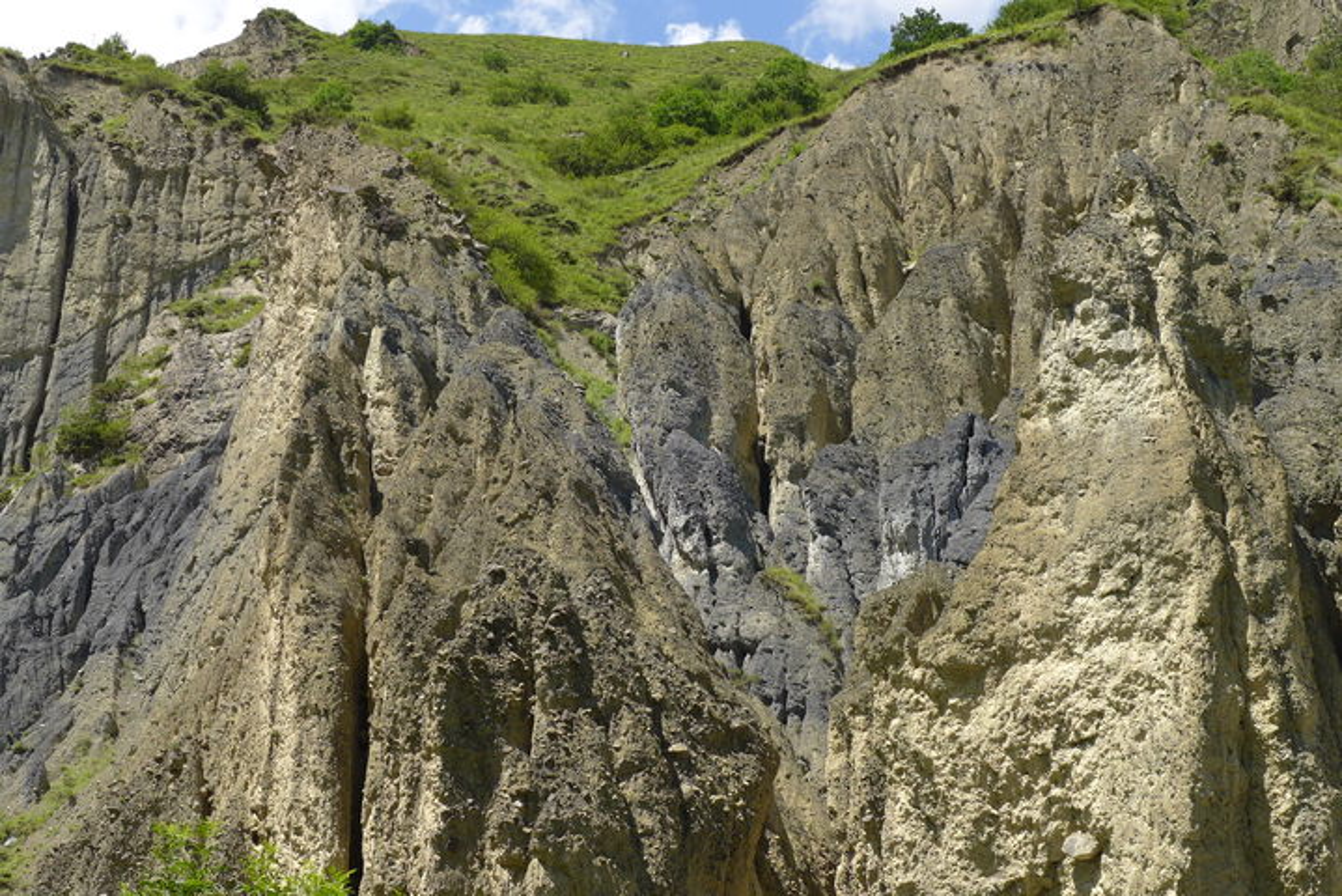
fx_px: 2051
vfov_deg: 24.6
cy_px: 448
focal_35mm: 55
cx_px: 671
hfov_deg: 36.2
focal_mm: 10.8
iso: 80
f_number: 2.8
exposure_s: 1/1300
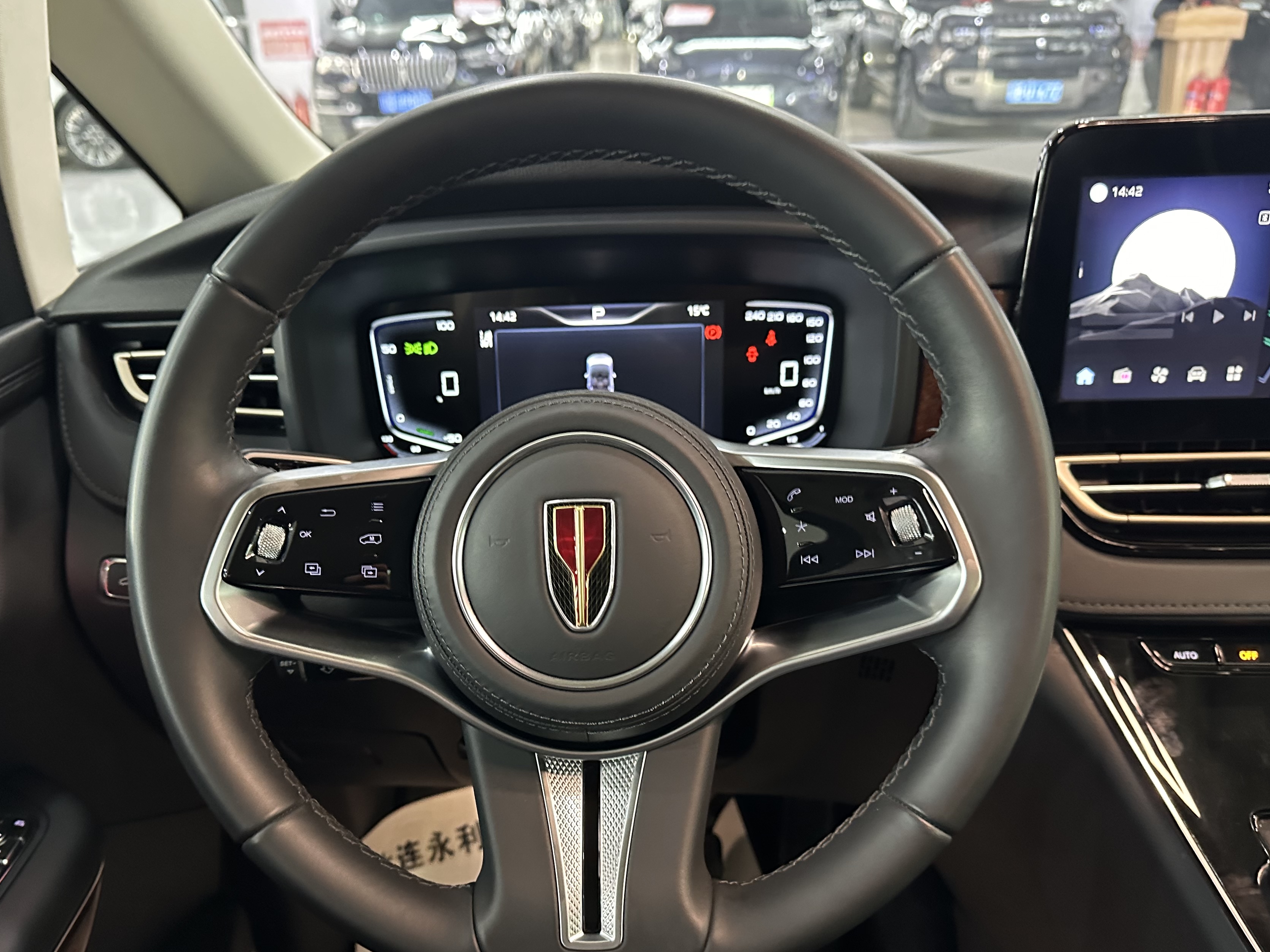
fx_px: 1064
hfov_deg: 61.6
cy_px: 547
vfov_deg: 48.1
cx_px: 590
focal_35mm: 29
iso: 800
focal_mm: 6.86
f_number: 1.78
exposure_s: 1/33
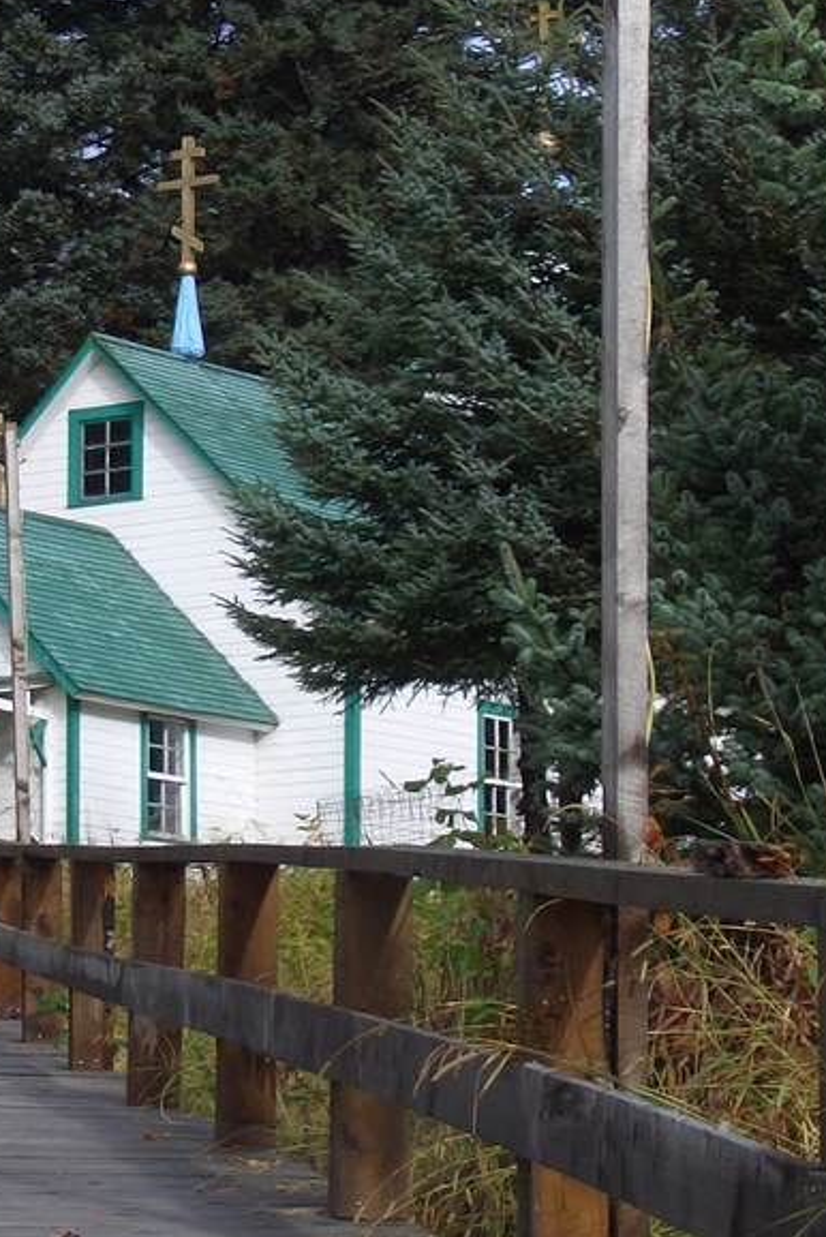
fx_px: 4984
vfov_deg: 14.1
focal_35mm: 145
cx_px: -32
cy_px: 576
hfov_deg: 9.4
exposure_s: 1/320
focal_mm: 17.2
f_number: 4.1
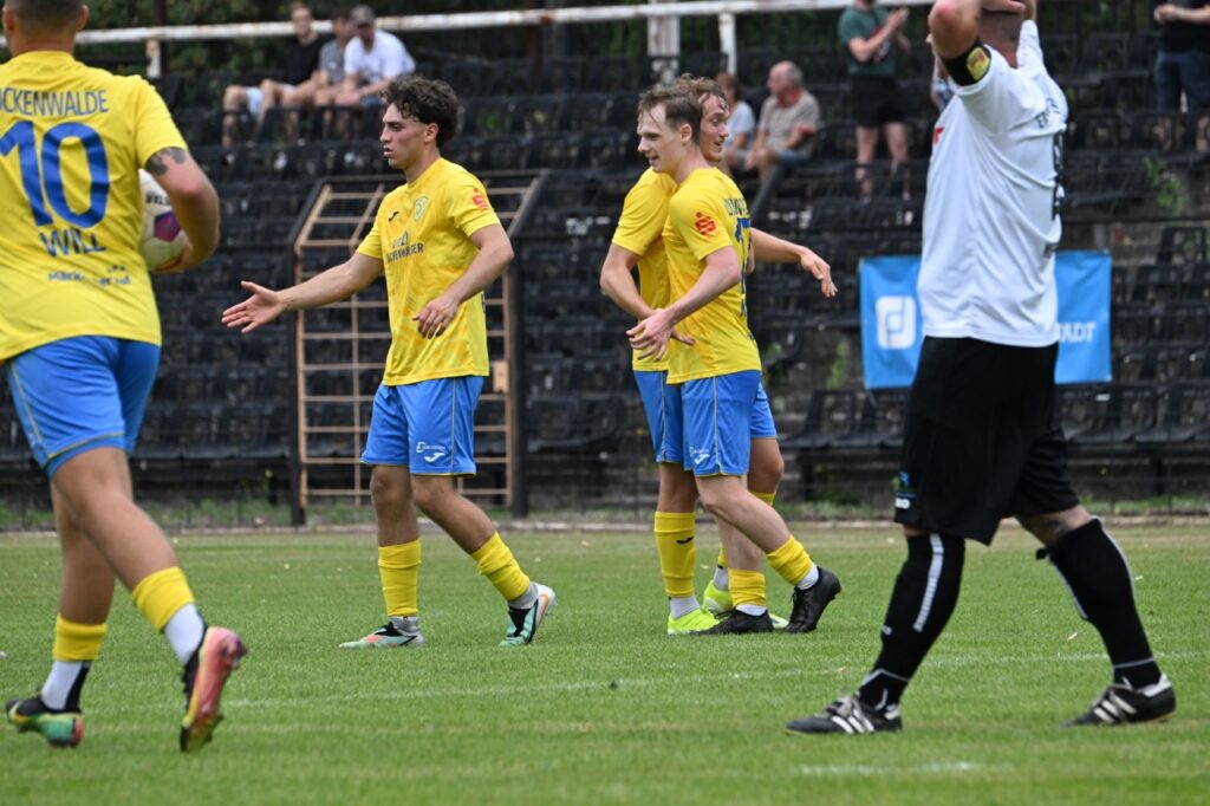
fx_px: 13439
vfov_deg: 3.4
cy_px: 403
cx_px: 605
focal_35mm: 400
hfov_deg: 5.2
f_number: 9
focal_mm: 400
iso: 2200
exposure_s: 1/1600
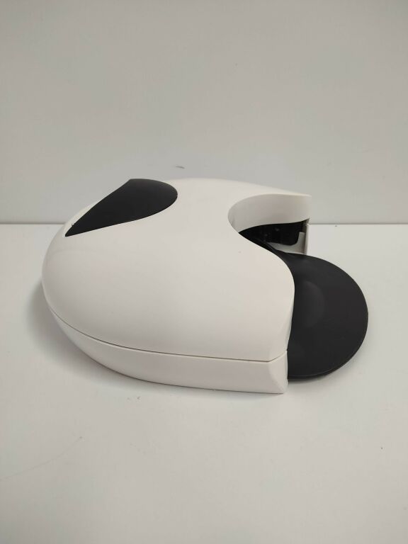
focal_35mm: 25
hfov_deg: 54.9
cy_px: 272
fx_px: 393
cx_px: 204
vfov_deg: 69.4
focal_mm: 5.43
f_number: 1.89
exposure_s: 1/50
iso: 402
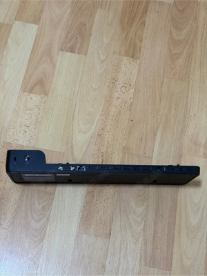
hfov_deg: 30.3
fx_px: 383
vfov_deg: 39.7
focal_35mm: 48
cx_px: 104
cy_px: 138
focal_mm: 6.76
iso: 500
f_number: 1.78
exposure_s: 1/25
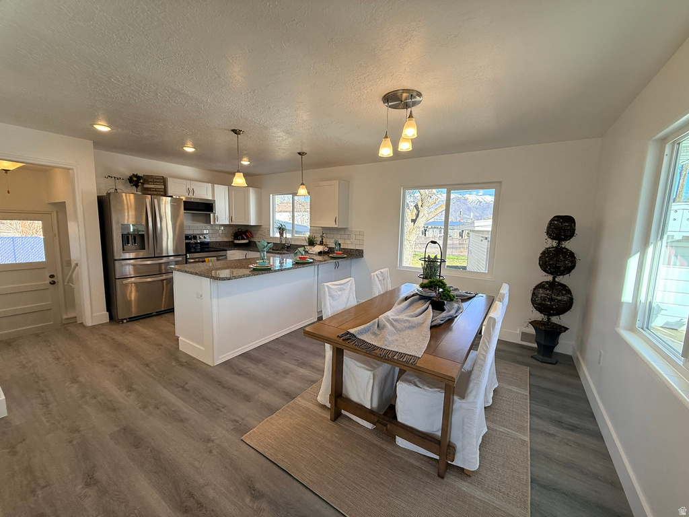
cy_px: 258
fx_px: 279
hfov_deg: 102.1
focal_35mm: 14
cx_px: 344
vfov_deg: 85.7
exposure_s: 1/181
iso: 64
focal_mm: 2.22
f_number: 2.2
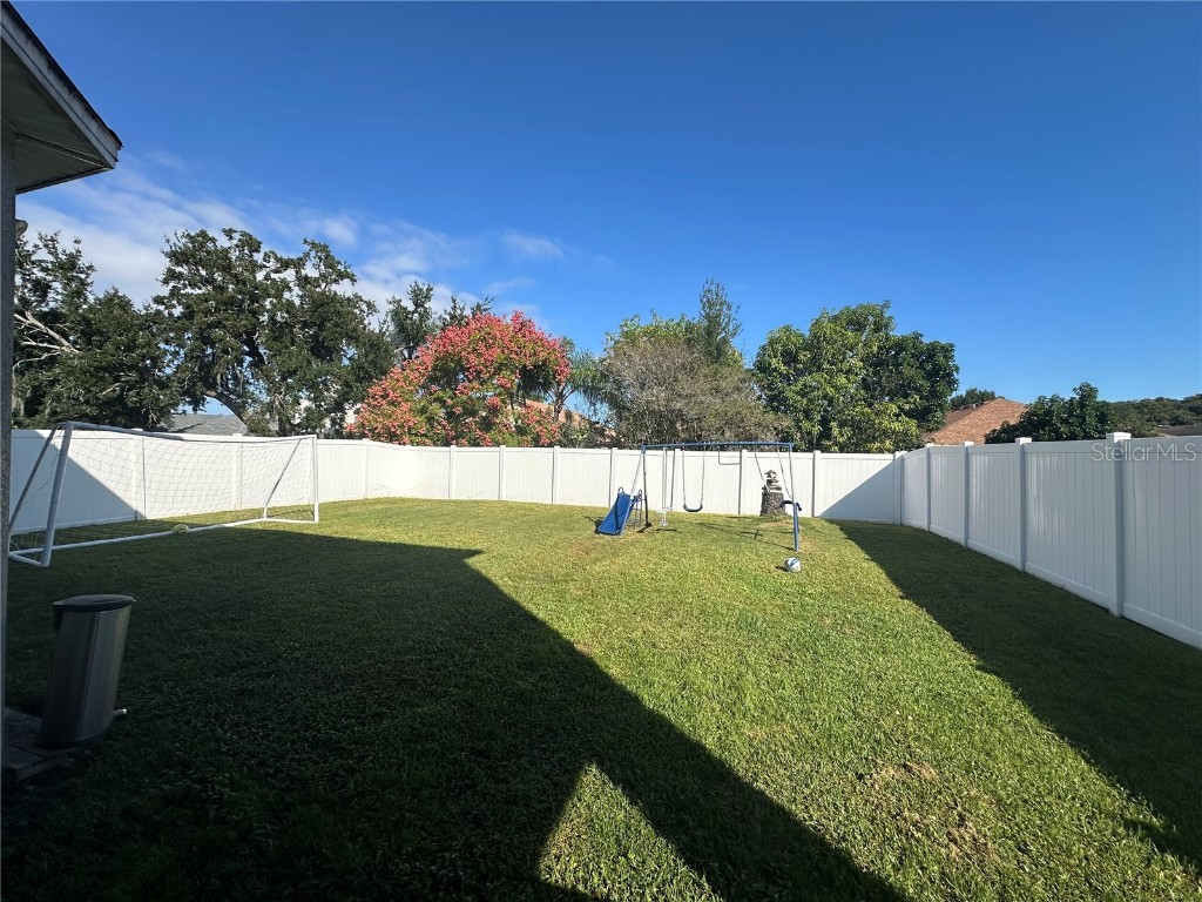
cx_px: 601
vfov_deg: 85.7
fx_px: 486
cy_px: 451
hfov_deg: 102.1
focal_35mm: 14
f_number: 2.2
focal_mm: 2.22
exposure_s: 1/2681
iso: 40
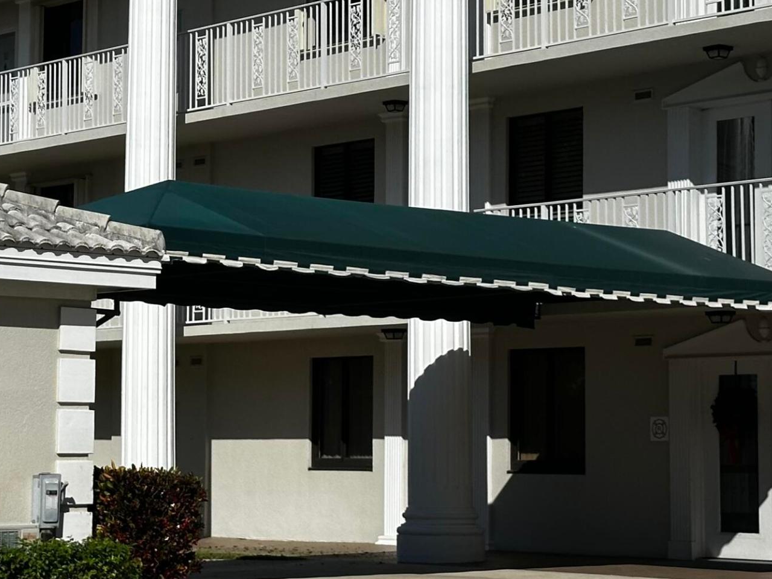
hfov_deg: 18.1
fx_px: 2409
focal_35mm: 108
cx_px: 214
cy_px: 207
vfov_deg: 13.7
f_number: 1.78
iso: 64
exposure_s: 1/10870
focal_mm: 6.86
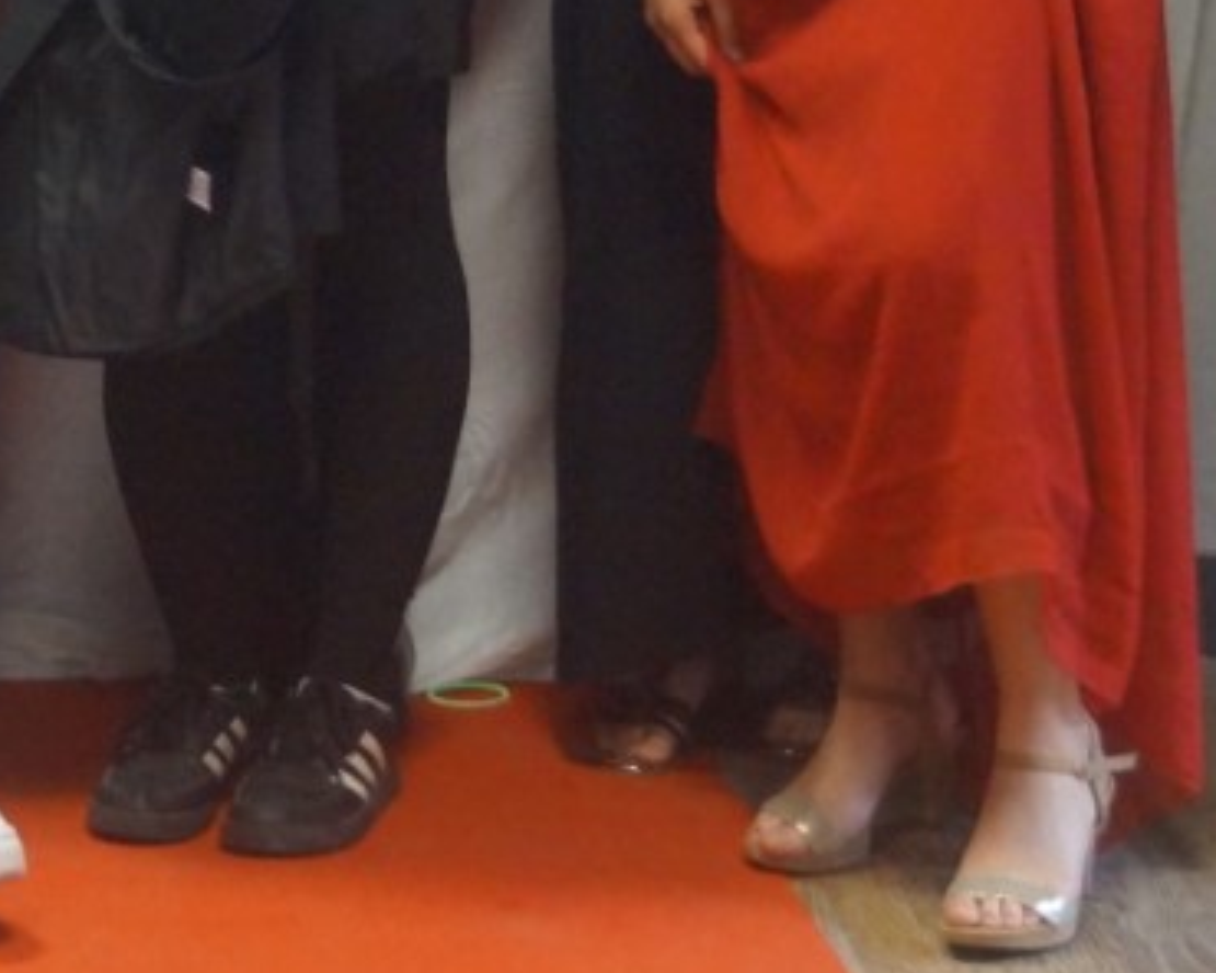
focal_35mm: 137
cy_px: -278
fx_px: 4930
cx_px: -371
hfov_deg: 13.5
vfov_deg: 11.0
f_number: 4.5
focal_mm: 30
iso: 3200
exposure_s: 1/125
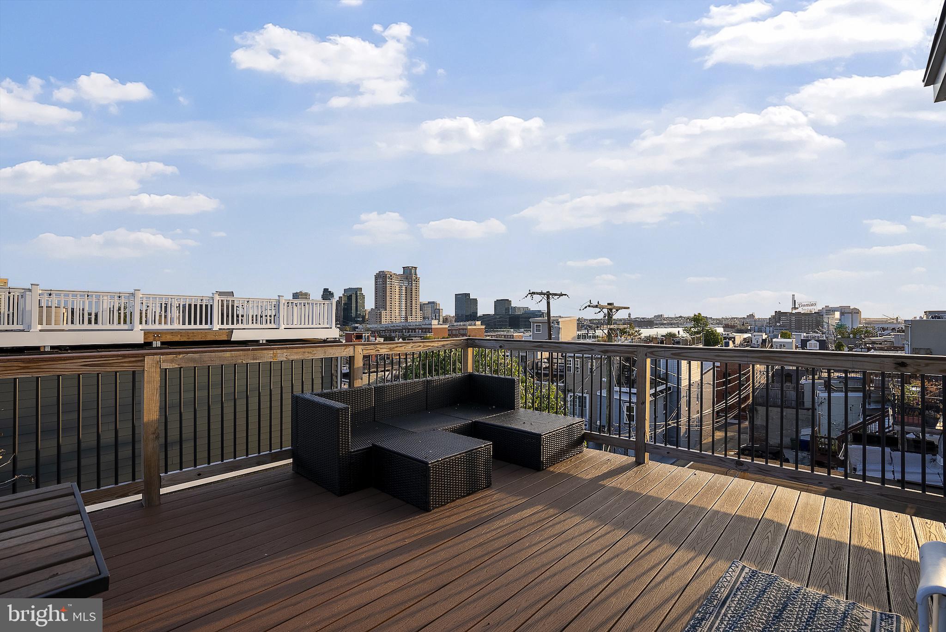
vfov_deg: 73.8
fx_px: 421
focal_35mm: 16
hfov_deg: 96.7
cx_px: 473
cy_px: 316
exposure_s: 1/160
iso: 500
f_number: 9
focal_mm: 16
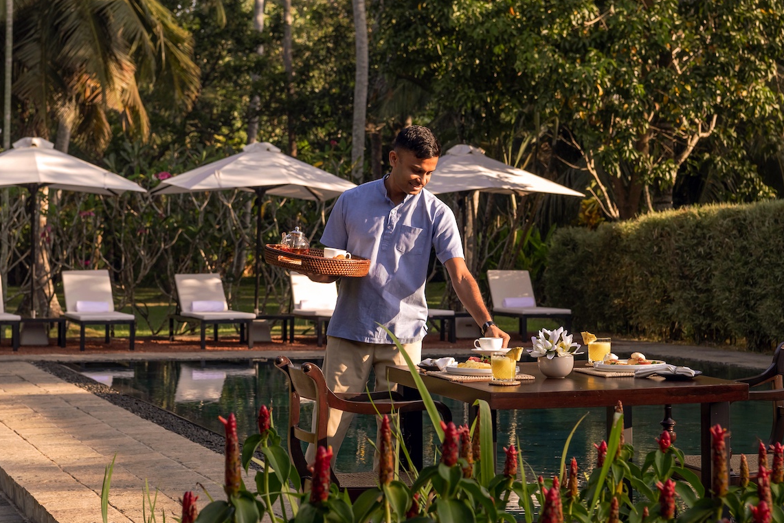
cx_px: 430
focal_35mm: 92
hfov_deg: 22.1
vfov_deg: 14.9
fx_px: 2004
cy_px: 194
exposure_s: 1/400
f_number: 8
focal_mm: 70
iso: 200
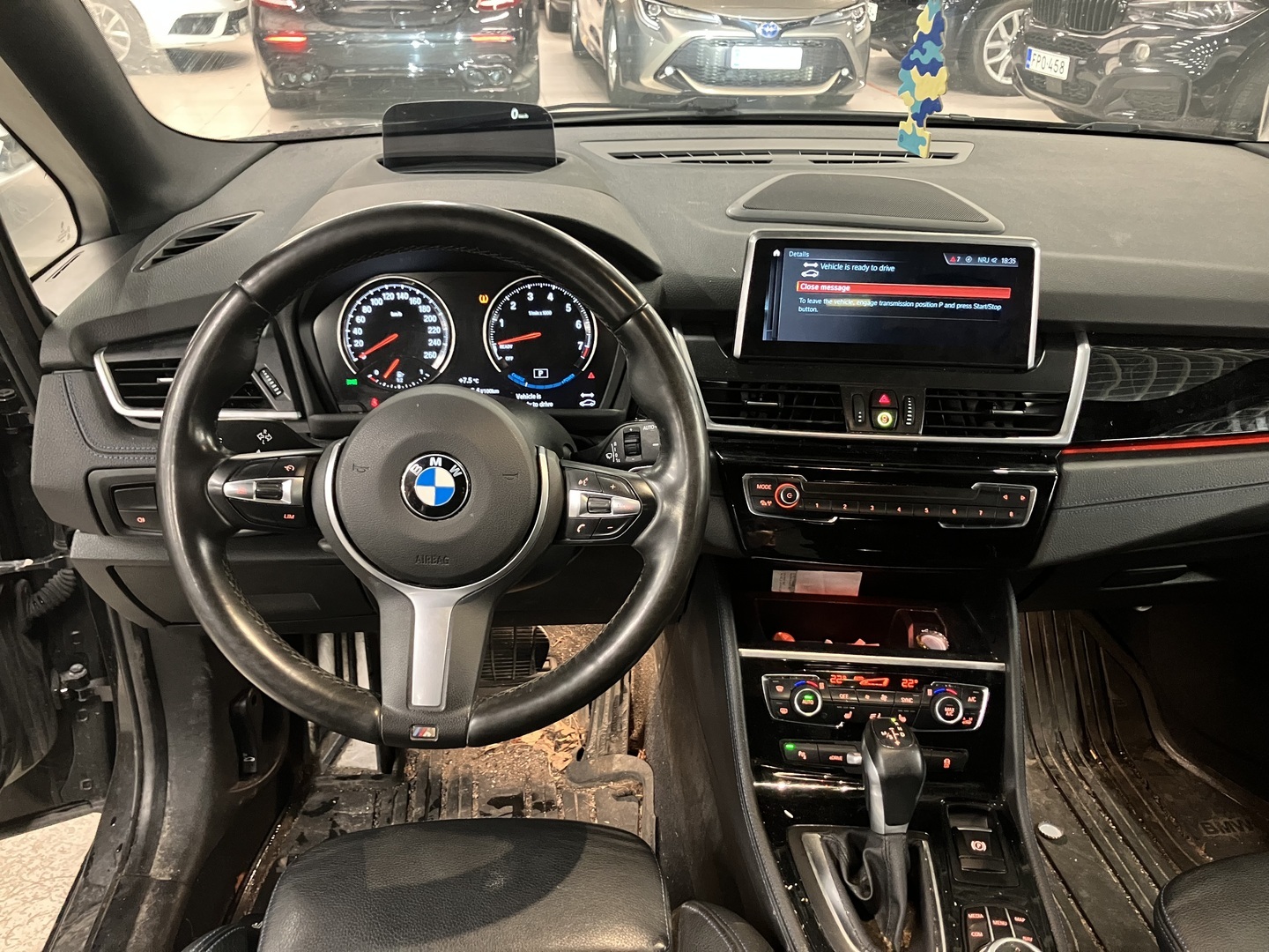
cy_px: 476
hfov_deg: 63.4
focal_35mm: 28
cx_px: 634
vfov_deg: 49.7
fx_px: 1026
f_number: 1.8
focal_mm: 3.99
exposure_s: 1/25
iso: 640
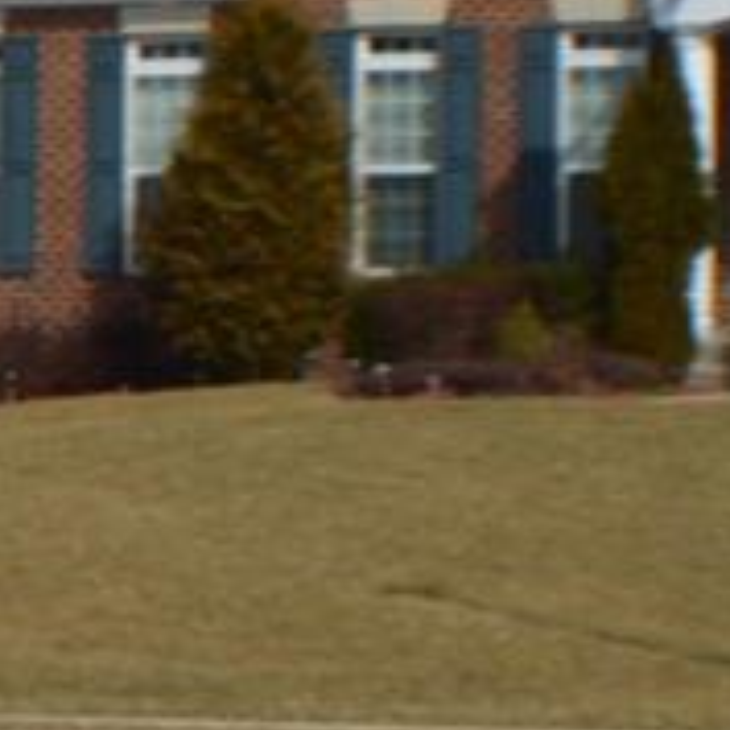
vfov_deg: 4.9
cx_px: -1687
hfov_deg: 4.7
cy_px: 464
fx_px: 8446
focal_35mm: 354
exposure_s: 1/320
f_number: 9
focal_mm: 24
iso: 100
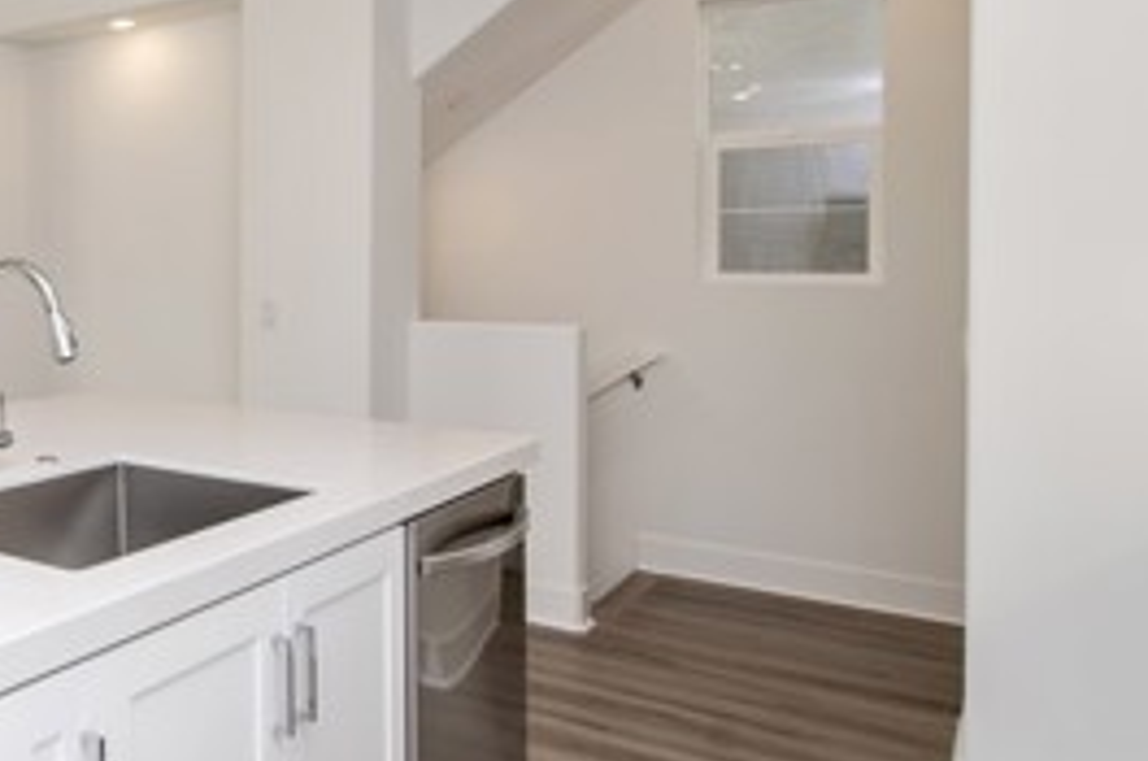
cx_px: -144
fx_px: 1082
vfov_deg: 38.4
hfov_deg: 42.5
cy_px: 265
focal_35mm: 34
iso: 200
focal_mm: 14
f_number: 5.6
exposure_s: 1/125
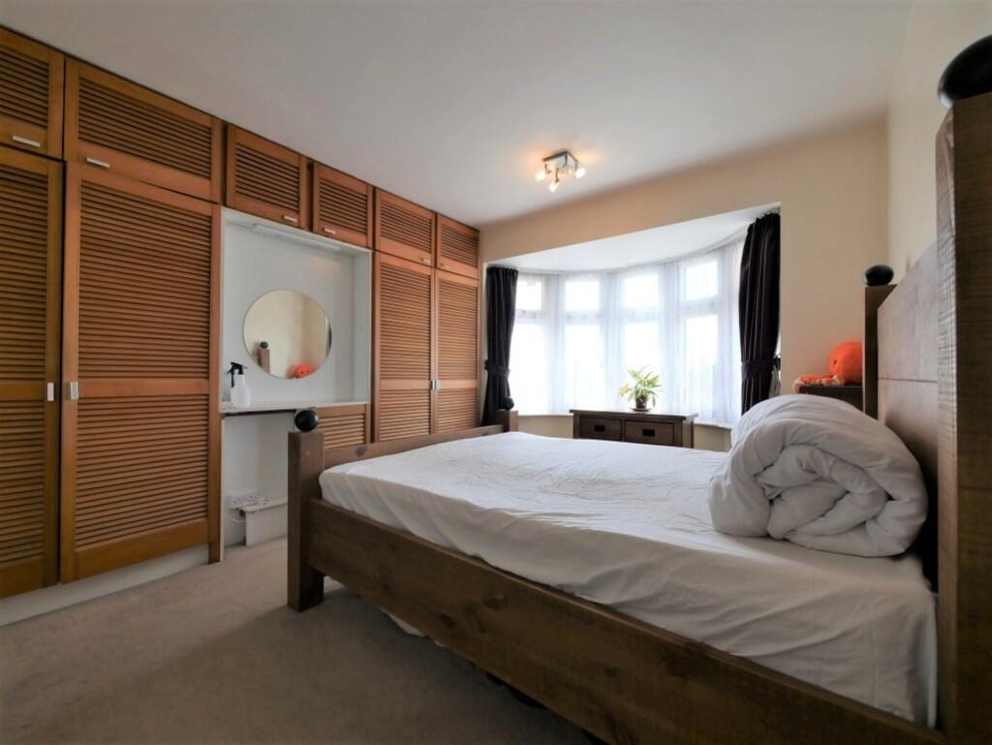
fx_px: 401
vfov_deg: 85.7
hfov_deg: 102.0
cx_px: 496
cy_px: 372
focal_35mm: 14
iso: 200
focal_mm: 7
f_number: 4.5
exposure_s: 1/125
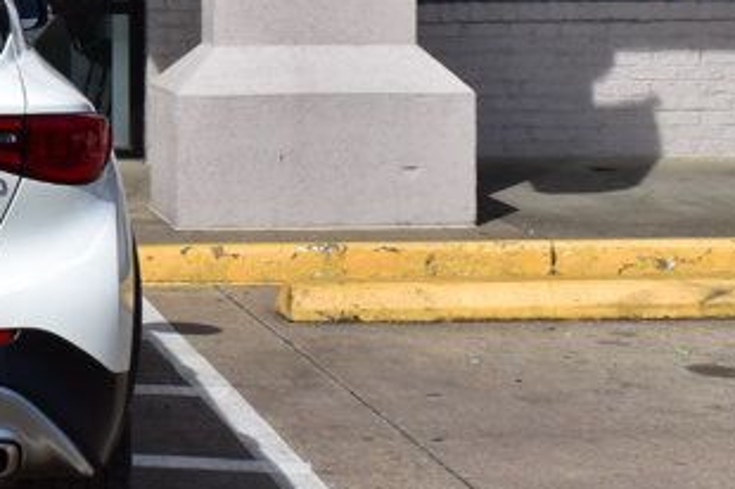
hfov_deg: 14.8
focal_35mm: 129
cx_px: -351
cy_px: -55
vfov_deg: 10.5
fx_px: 2631
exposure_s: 1/500
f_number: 11
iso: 200
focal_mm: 26
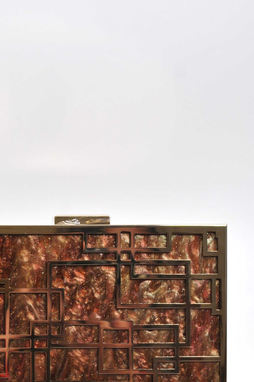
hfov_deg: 17.2
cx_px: 64
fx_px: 836
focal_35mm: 79
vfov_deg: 25.5
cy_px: 274
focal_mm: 32
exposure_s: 1/125
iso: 200
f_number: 4.8
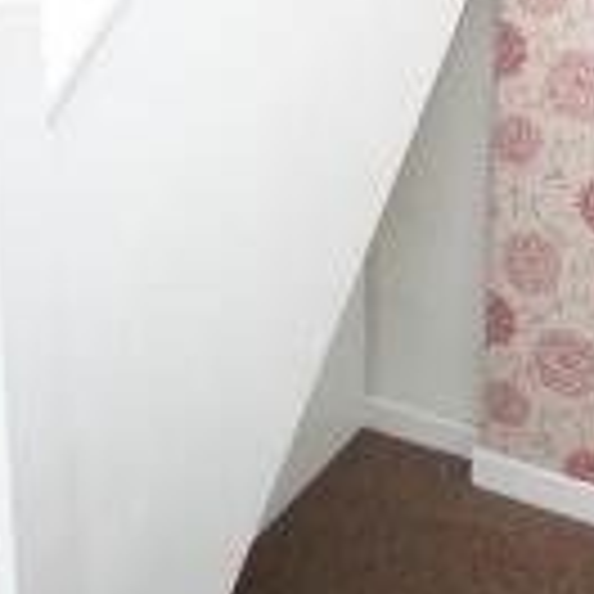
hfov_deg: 36.8
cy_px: 133
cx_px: 320
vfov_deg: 35.8
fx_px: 893
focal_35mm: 46
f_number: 3.5
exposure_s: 1/160
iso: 2000
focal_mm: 10
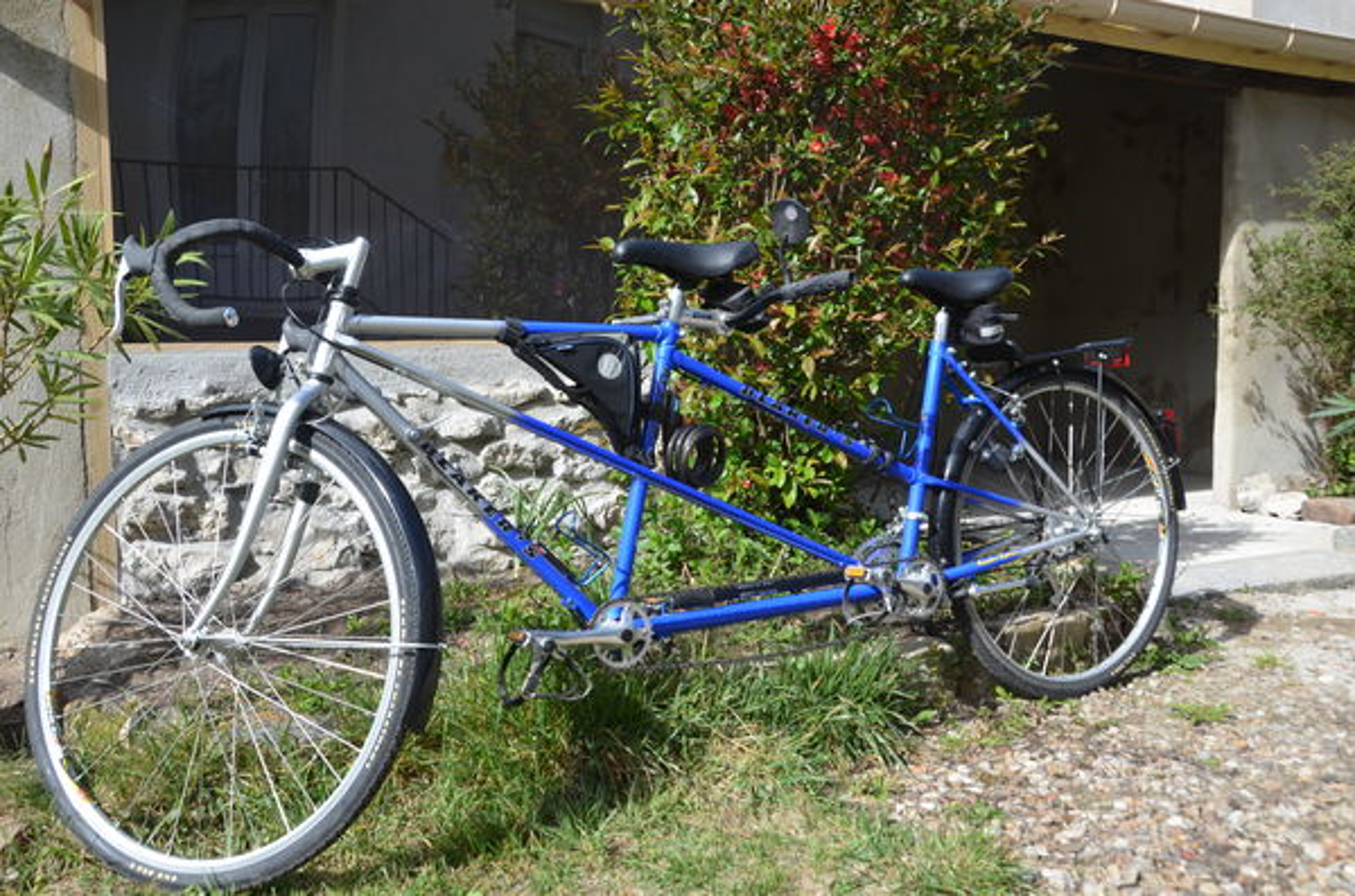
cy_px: 448
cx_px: 678
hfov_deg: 62.0
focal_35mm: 30
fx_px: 1126
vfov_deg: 43.4
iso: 180
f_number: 8
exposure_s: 1/250
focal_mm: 20
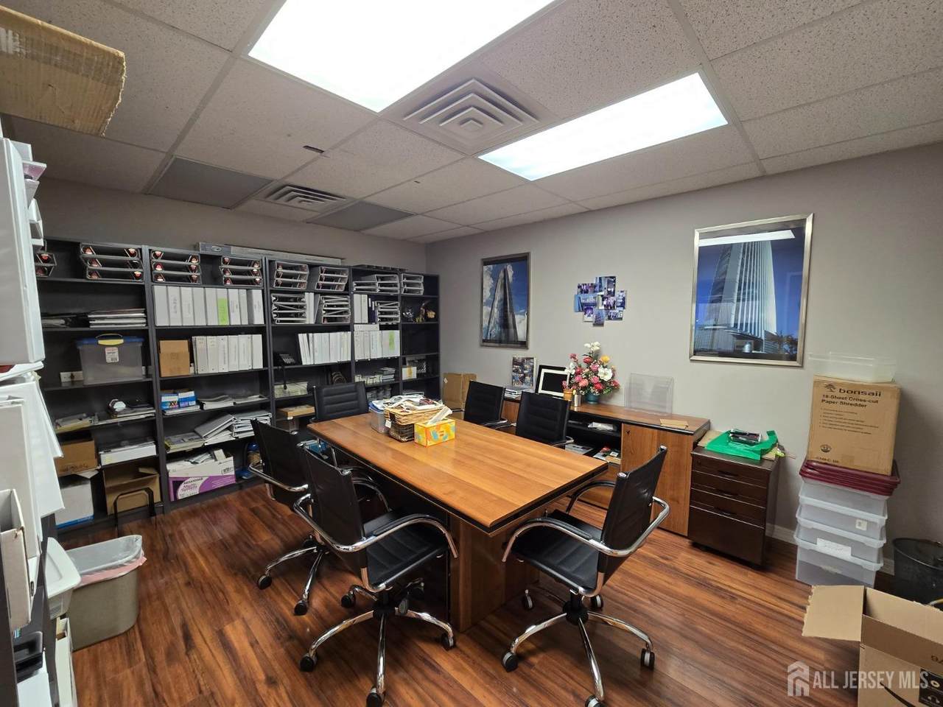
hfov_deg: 106.2
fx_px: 354
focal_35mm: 13
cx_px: 472
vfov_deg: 89.9
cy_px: 354
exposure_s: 1/60
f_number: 2.2
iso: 200
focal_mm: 2.2
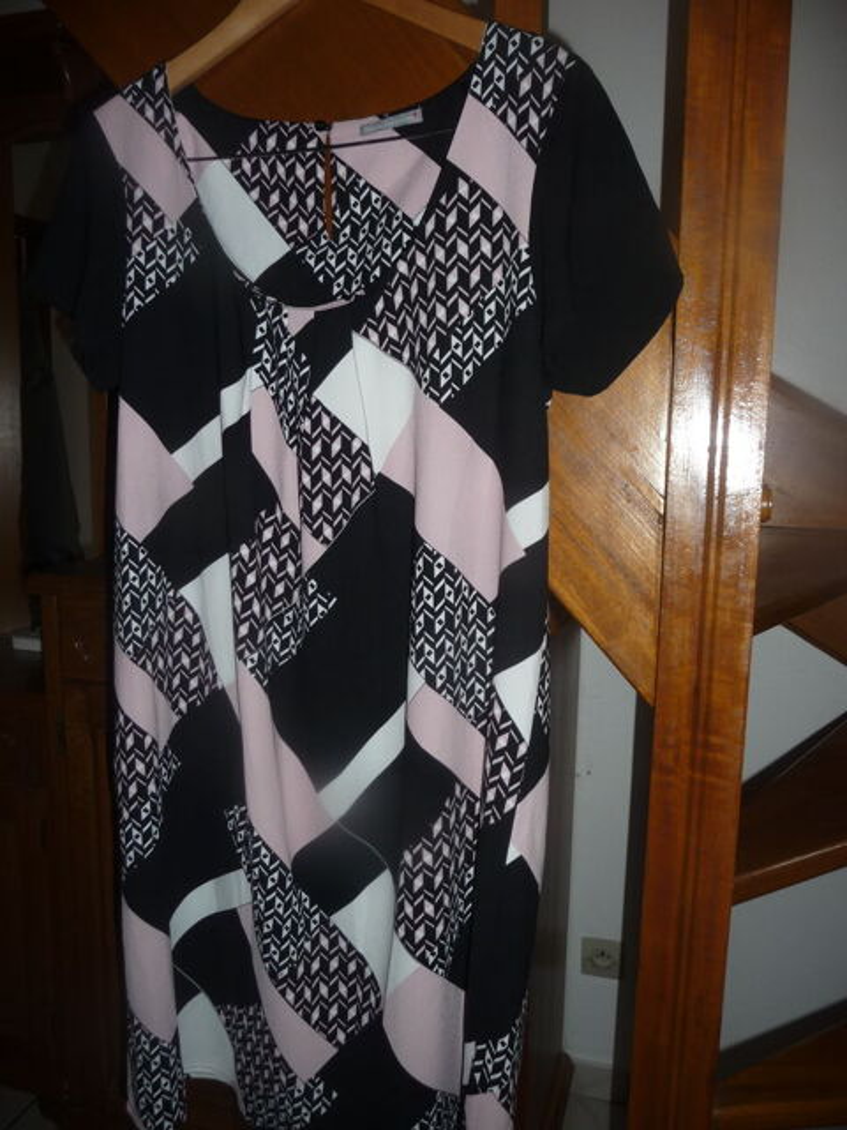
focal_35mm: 28
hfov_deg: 49.7
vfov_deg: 63.4
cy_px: 565
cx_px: 424
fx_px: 913
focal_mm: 4.7
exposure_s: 1/30
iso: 100
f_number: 3.3
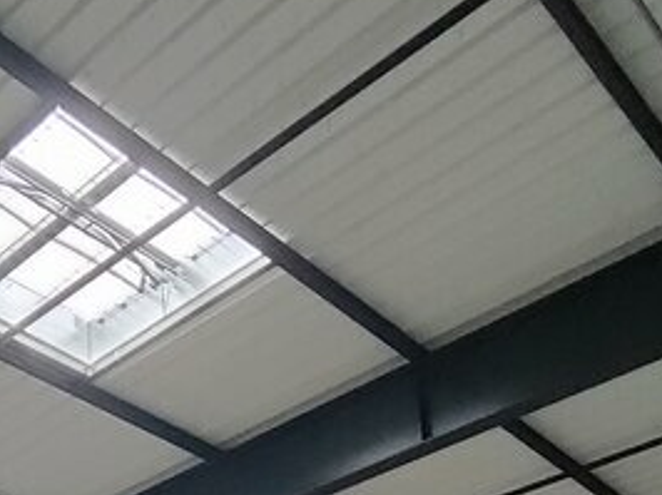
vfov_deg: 23.4
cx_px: 114
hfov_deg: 38.6
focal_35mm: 47
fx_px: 898
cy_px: 779
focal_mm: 1.66
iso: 1444
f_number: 2.2
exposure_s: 1/25
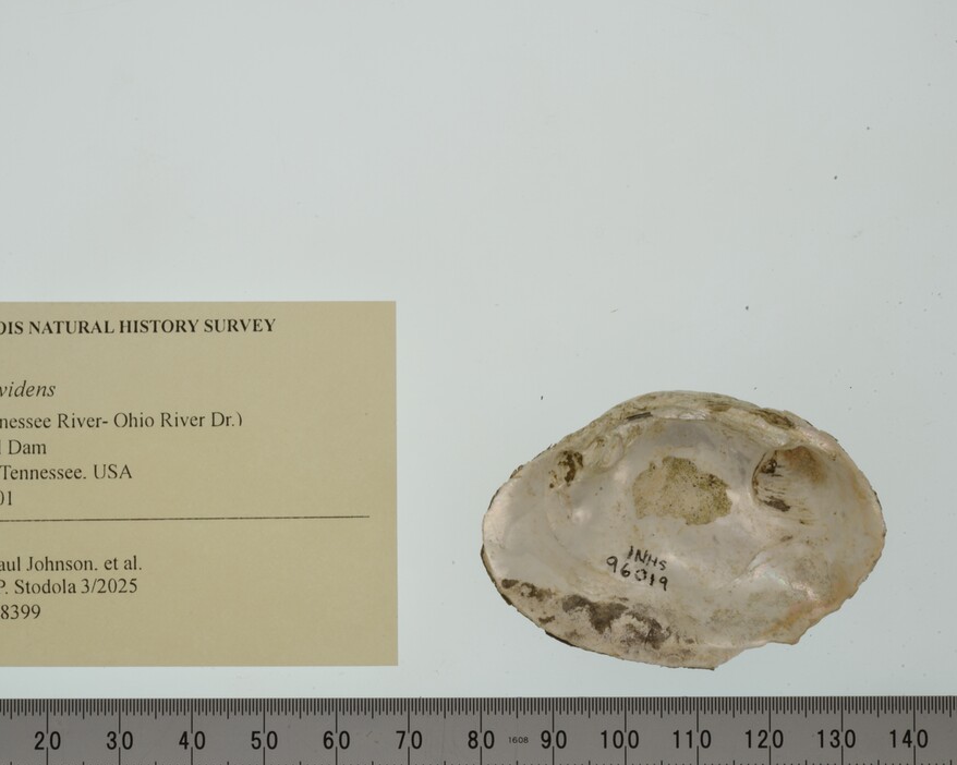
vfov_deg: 19.9
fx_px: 2180
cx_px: 426
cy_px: 374
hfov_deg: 24.7
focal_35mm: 77
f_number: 32
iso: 100
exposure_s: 1/13
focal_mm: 60
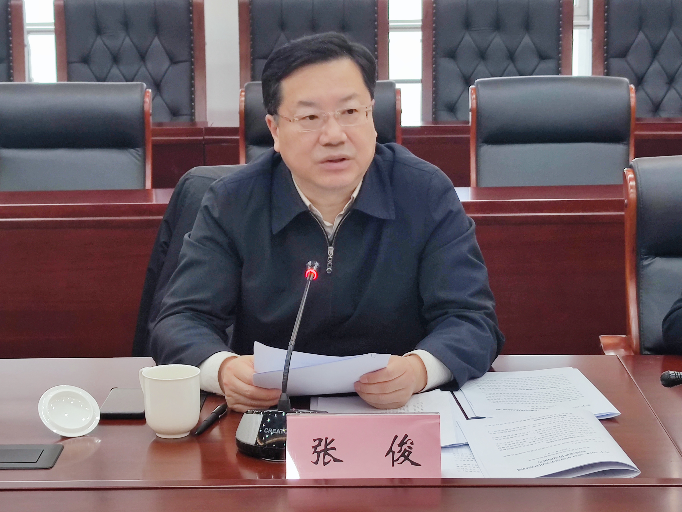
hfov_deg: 22.3
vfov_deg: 16.8
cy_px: 256
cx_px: 341
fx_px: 1734
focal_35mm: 88
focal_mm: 6.72
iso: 100
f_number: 1.69
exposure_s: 1/60
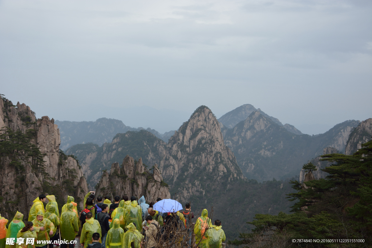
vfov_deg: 31.9
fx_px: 434
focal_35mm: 42
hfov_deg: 46.4
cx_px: 186
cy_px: 124
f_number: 5.6
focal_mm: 28
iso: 200
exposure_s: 1/125
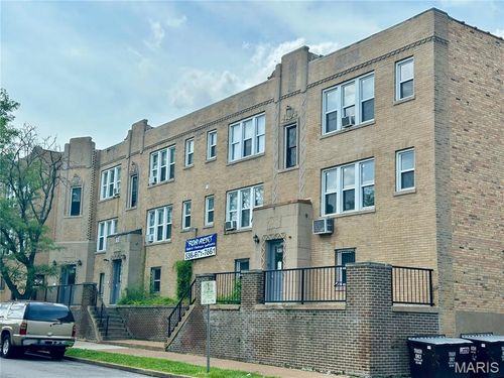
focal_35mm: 48
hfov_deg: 39.7
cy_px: 189
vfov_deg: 30.3
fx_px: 699
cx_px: 252
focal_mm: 6.86
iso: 64
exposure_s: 1/3876
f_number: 1.78
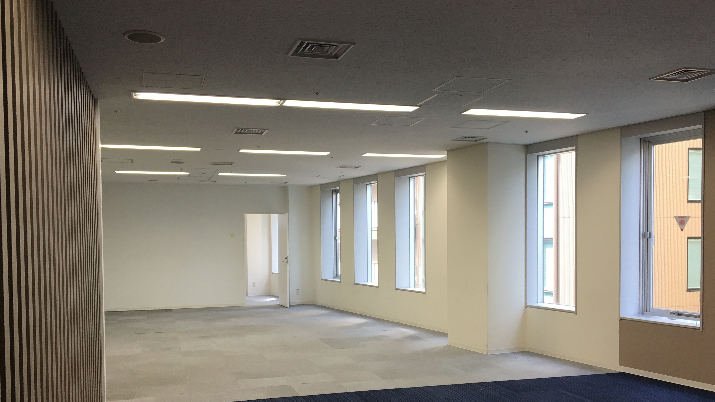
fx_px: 645
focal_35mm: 34
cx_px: 345
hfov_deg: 58.0
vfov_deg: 34.4
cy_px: 262
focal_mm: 4.15
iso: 25
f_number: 2.2
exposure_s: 1/40
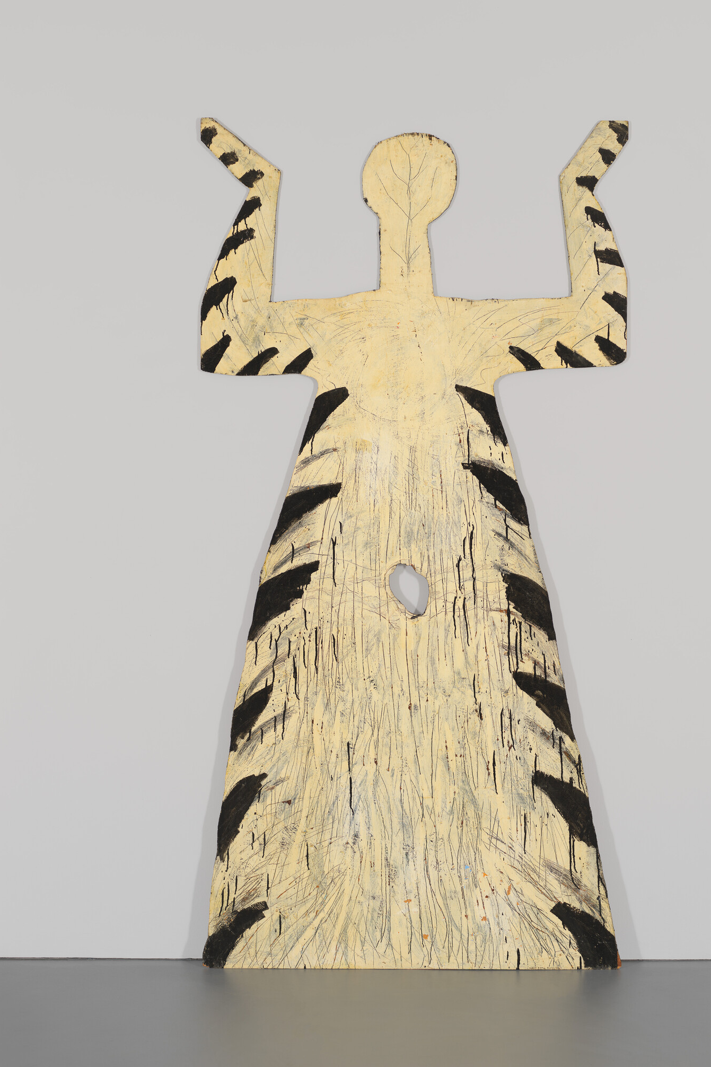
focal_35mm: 54
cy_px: 533
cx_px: 405
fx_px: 1600
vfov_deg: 36.9
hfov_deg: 25.0
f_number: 5.6
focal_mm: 80
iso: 64
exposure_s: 1/125
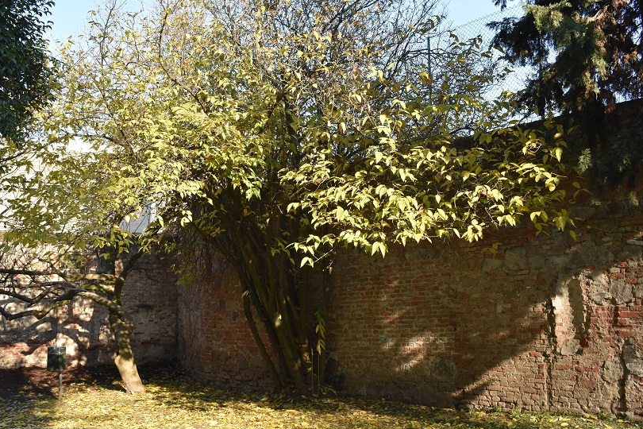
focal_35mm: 40
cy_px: 212
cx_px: 292
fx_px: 714
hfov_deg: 48.4
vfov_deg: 33.4
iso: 400
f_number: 8
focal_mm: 24
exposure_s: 1/250
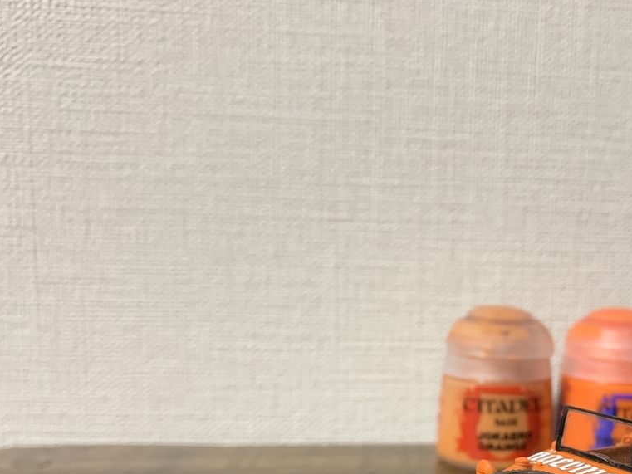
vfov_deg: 34.2
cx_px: 468
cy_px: 371
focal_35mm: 41
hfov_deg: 44.4
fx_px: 749
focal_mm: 4.25
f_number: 1.8
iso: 800
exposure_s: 1/24
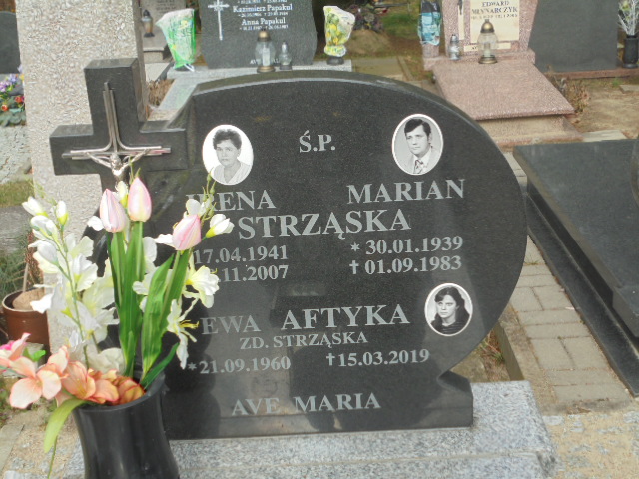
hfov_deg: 38.9
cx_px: 320
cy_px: 240
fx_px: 905
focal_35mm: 49
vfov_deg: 29.7
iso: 100
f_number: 4.8
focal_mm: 8.9
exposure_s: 1/200
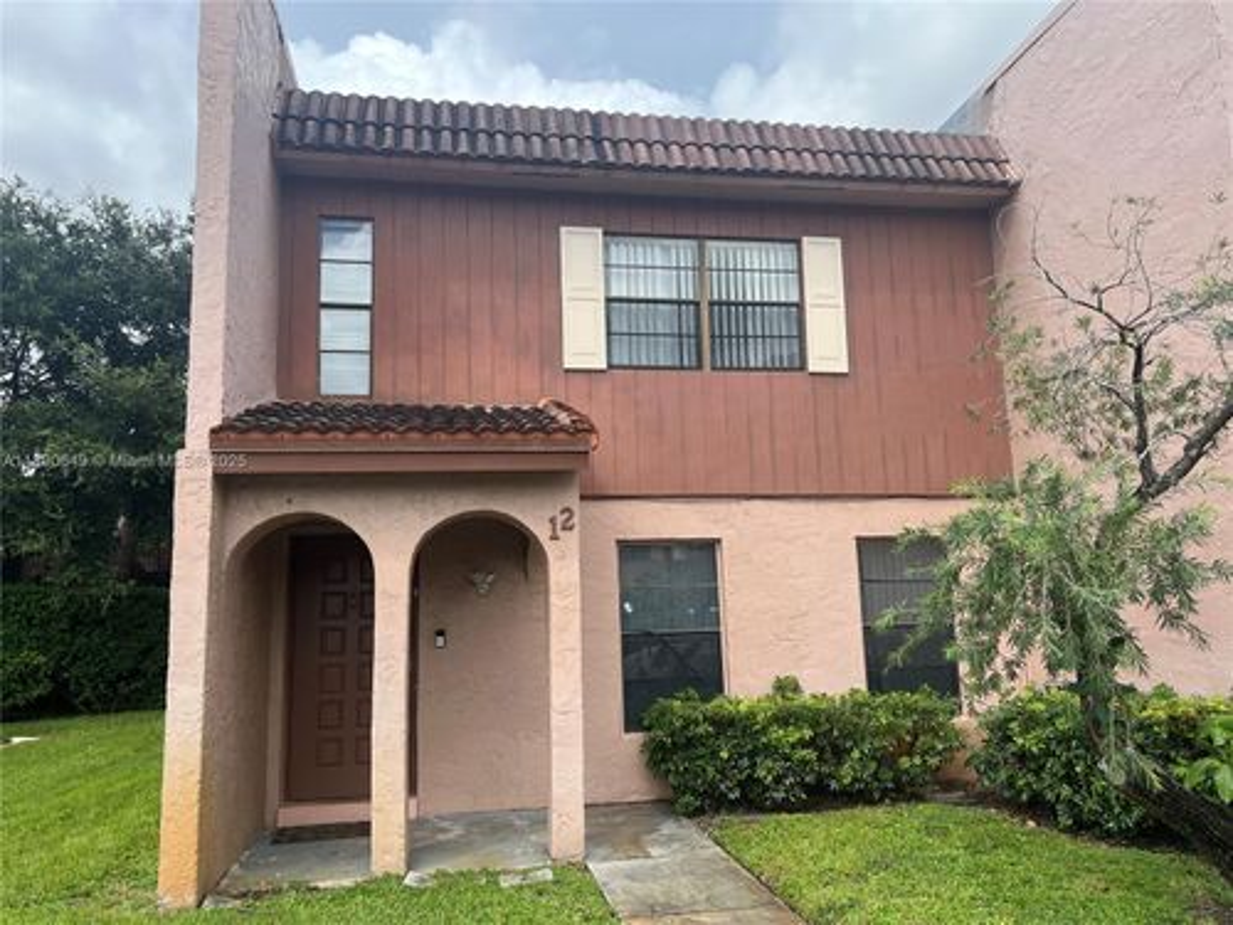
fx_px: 926
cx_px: 616
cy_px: 462
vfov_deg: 53.1
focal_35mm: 26
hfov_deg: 67.3
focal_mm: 5.7
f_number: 1.5
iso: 50
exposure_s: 1/2165
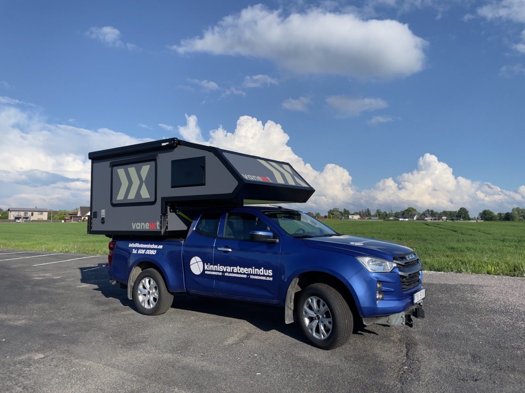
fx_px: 394
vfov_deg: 53.1
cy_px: 196
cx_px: 262
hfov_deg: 67.3
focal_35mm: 26
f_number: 1.6
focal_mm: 4.2
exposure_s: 1/4292
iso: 32
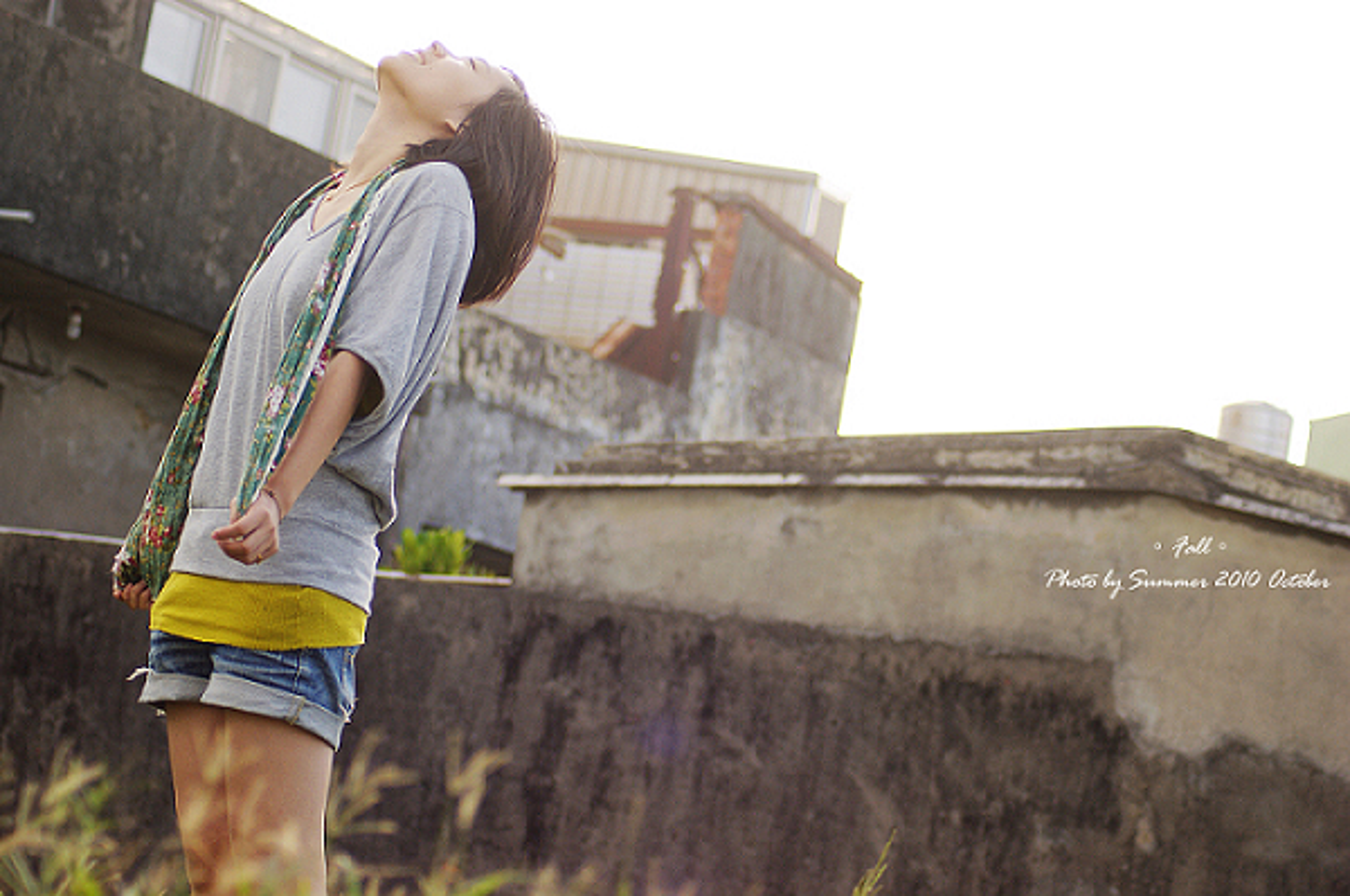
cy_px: 448
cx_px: 675
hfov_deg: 19.5
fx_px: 3931
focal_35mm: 105
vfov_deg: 13.0
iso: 100
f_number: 4
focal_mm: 70
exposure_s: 1/320
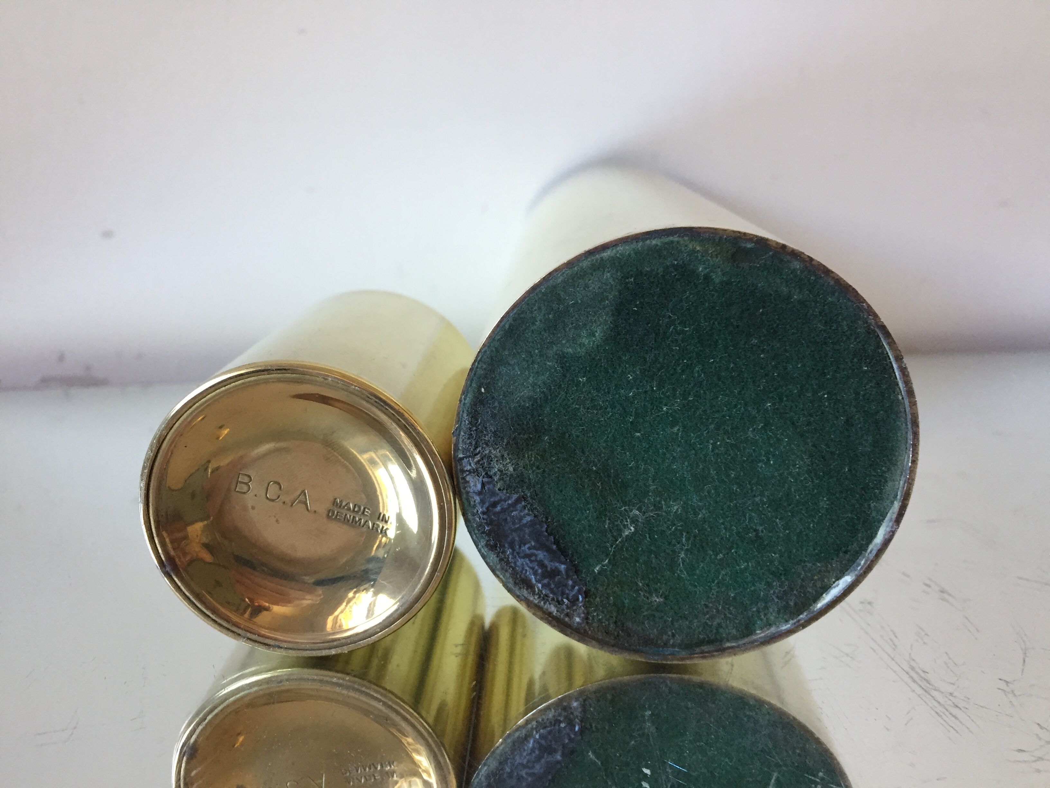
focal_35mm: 29
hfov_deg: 61.7
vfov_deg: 48.2
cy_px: 394
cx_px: 525
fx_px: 880
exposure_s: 1/33
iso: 64
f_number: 2.2
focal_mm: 4.15
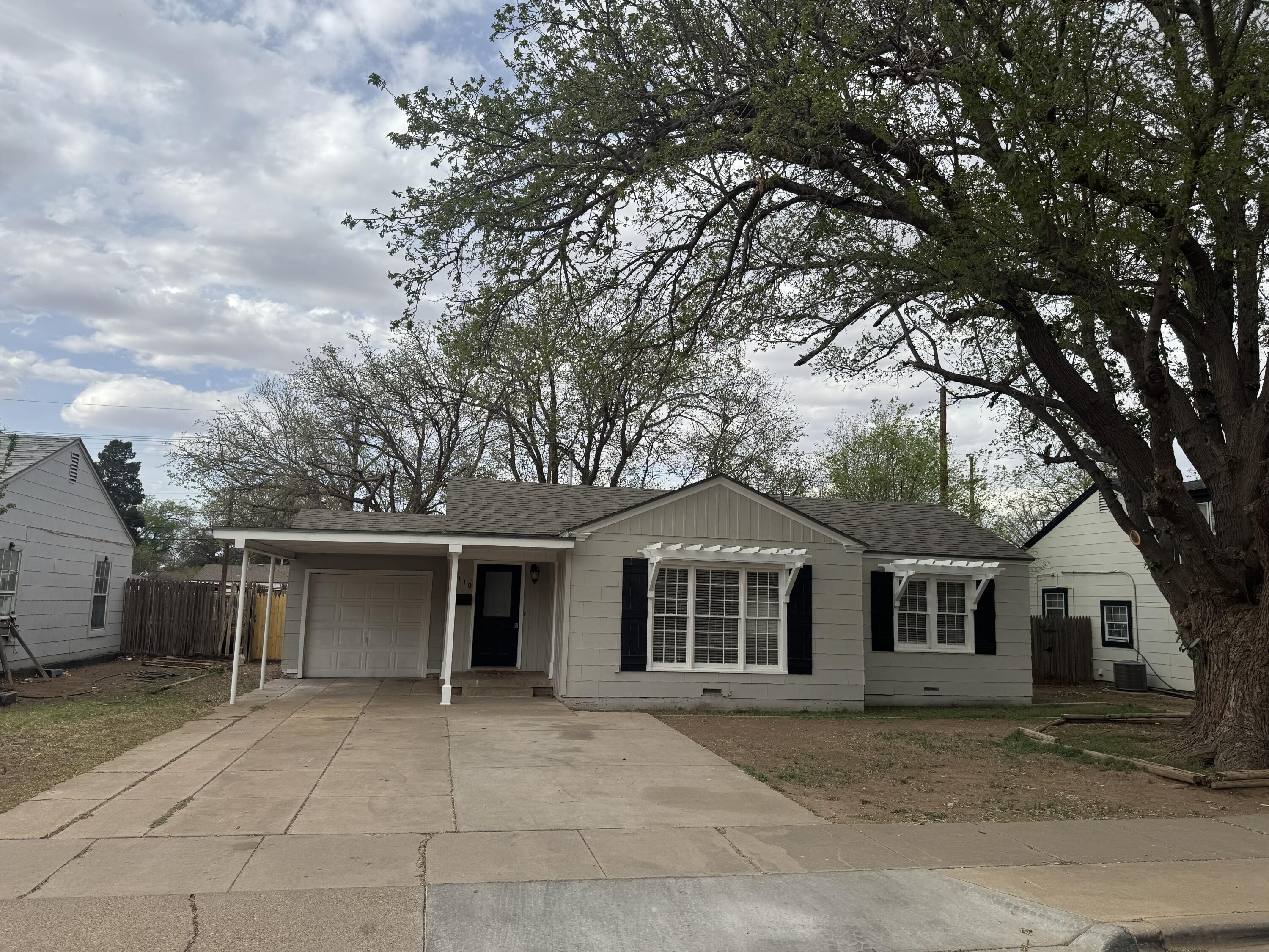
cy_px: 476
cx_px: 634
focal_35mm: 24
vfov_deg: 56.8
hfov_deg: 71.6
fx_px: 880
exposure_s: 1/4310
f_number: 1.78
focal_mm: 6.76
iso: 80
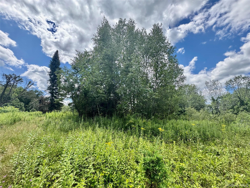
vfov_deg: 85.7
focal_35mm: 14
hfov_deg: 102.1
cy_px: 94
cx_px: 125
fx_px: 101
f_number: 2.2
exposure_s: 1/397
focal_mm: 2.22
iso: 40
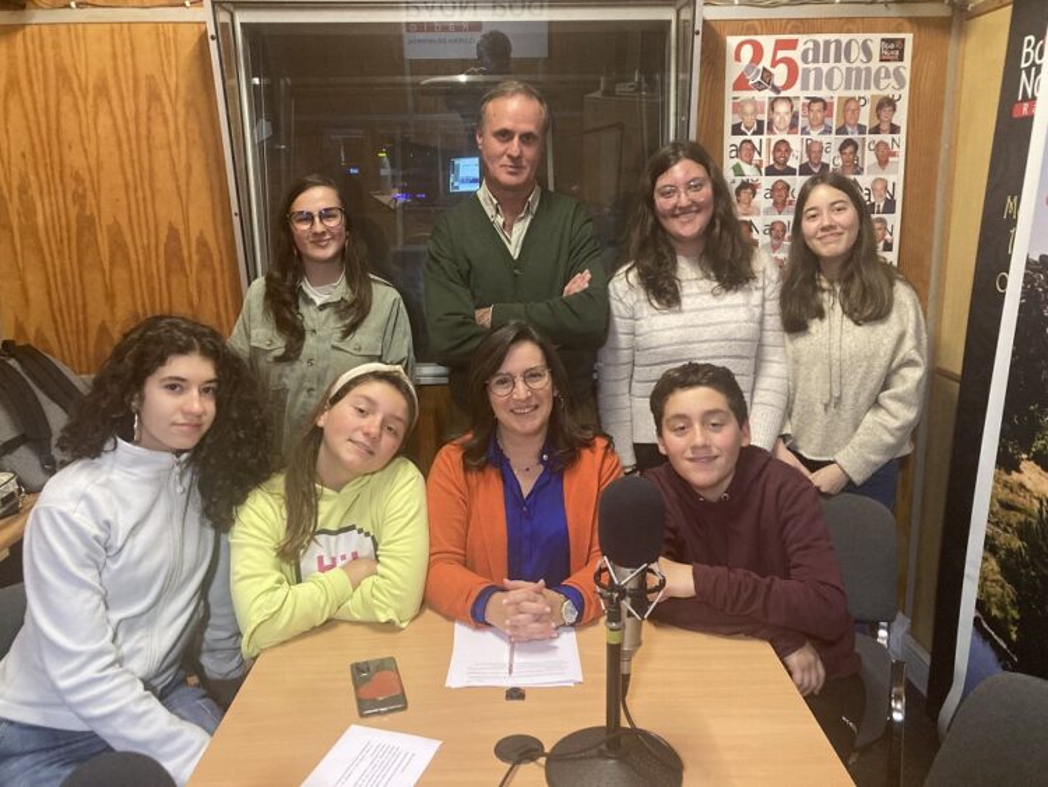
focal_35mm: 28
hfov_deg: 63.4
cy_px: 394
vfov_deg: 49.8
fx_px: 848
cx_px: 524
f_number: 1.8
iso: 320
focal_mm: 3.99
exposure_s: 1/25
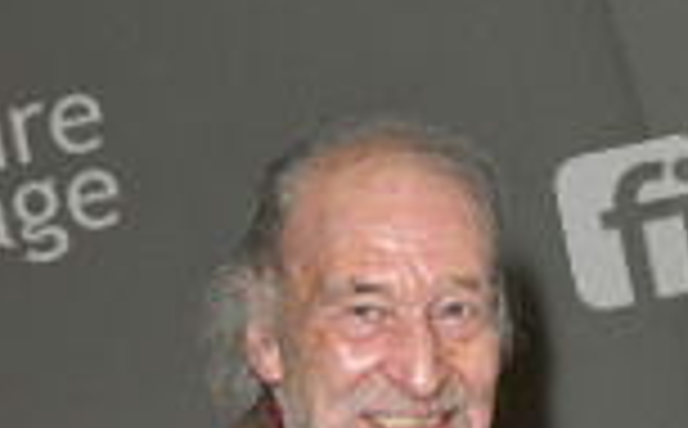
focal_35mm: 112
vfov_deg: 10.6
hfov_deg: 18.6
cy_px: 879
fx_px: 2096
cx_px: 378
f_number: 7.1
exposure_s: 1/250
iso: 1600
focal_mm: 42
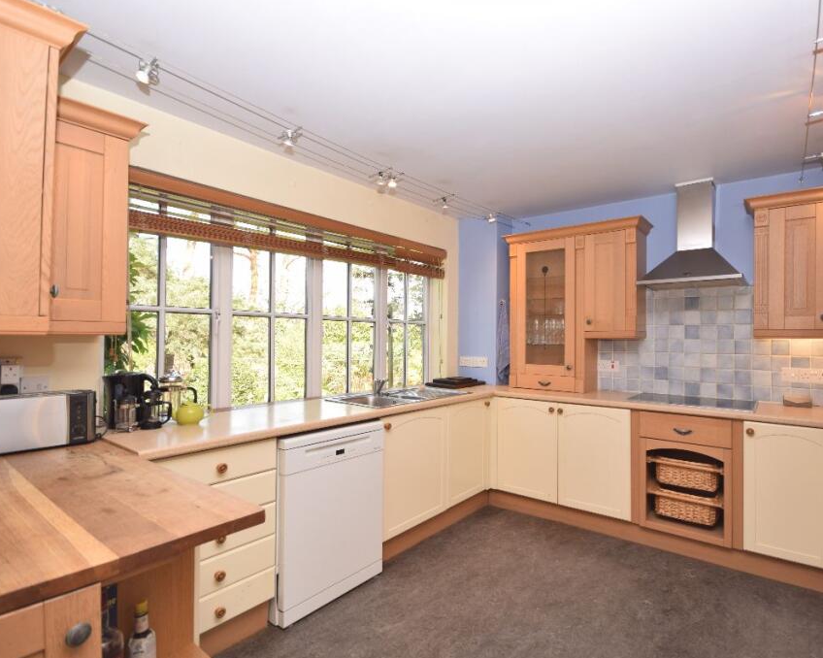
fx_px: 414
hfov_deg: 89.1
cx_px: 467
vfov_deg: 77.0
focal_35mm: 17
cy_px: 329
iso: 100
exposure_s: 1/60
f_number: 4
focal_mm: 10
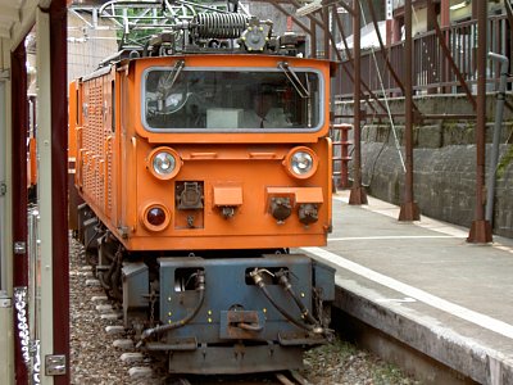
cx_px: 256
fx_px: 1245
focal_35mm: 84
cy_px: 192
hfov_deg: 23.3
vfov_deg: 17.6
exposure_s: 1/80
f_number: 4.1
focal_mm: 17.4
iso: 100
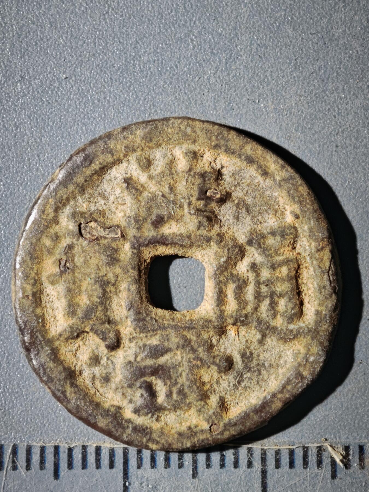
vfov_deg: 18.4
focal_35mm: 107
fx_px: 1521
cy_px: 246
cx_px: 184
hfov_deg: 13.8
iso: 160
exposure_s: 1/100
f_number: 2
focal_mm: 9
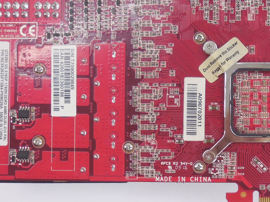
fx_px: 460
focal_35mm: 59
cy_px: 100
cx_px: 249
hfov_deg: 31.0
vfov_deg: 24.8
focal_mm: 4.6
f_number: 3.5
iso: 180
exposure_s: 1/30
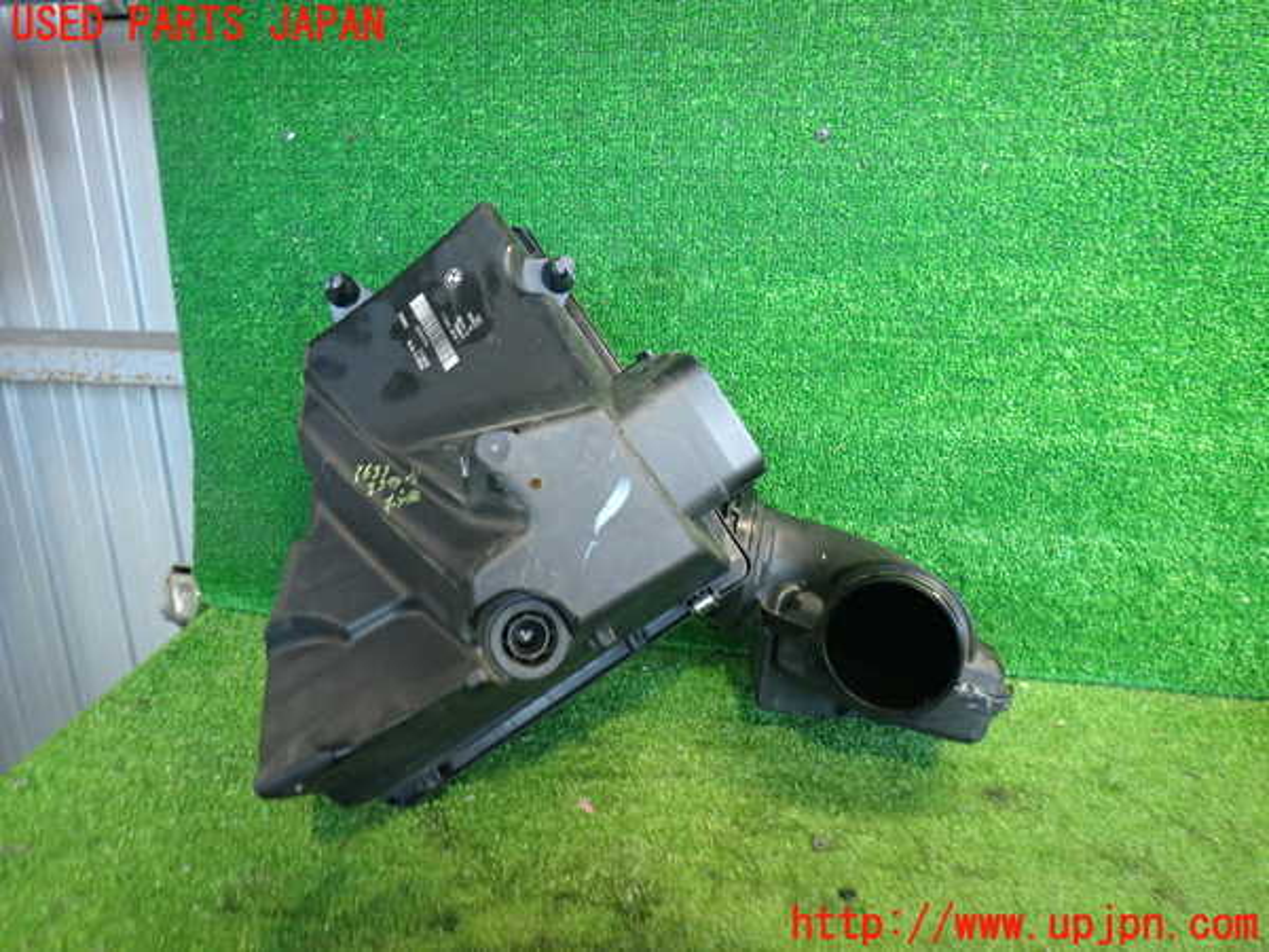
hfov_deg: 69.4
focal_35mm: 25
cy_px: 476
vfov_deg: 54.9
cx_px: 634
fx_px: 916
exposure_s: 1/30
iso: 320
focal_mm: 4.5
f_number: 2
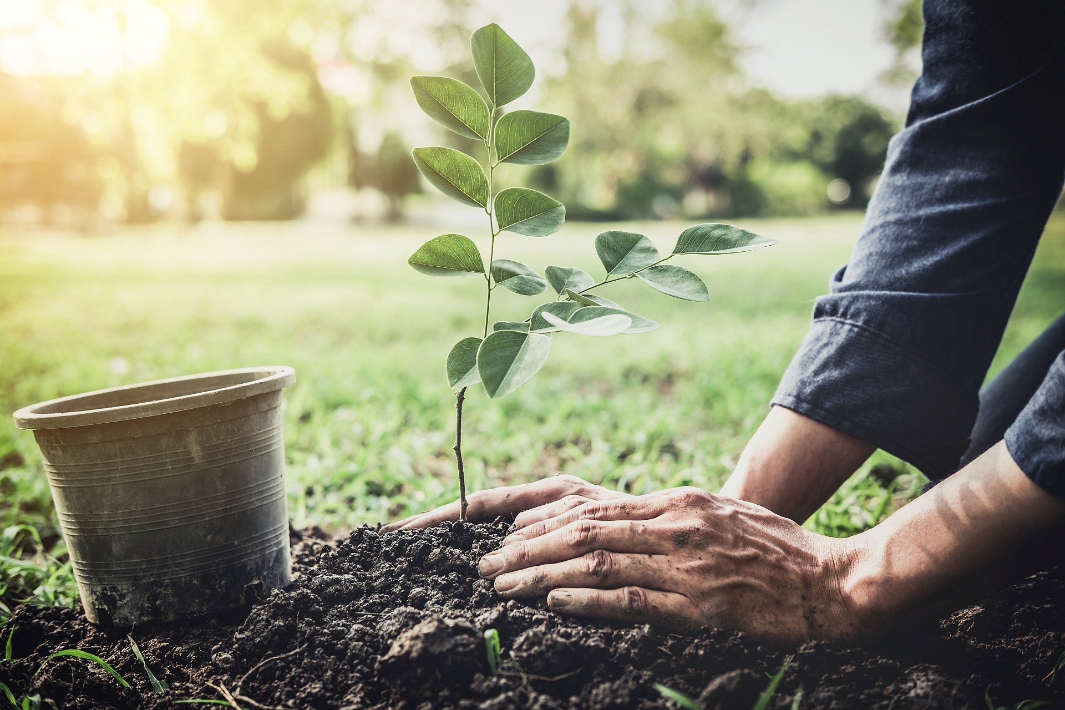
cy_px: 355
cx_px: 532
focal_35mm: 53
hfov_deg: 37.5
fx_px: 1568
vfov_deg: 25.5
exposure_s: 1/250
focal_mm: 35
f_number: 3.2
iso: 200
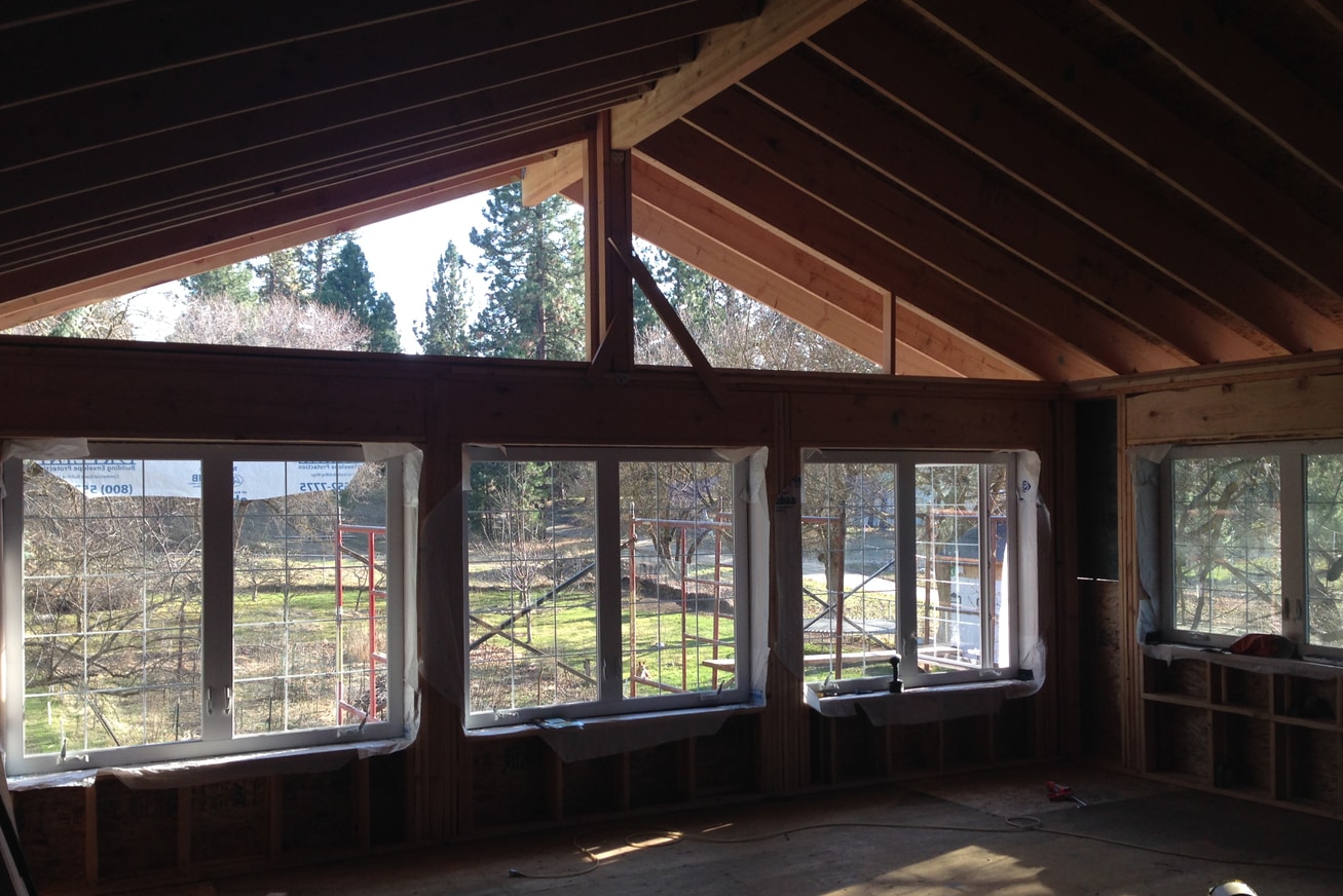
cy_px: 489
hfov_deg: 54.4
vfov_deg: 37.8
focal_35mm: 35
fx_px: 1306
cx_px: 667
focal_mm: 4.12
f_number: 2.4
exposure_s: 1/120
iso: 50
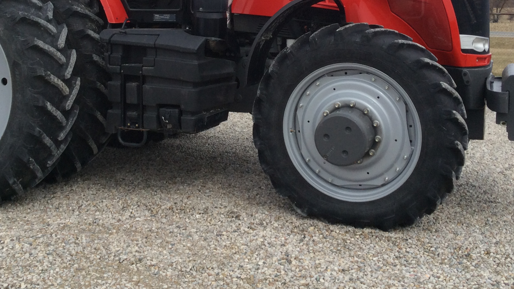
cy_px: 33
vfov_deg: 24.3
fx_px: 654
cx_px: 232
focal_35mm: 48
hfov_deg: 42.8
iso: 32
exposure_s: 1/1395
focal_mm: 3.3
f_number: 2.4
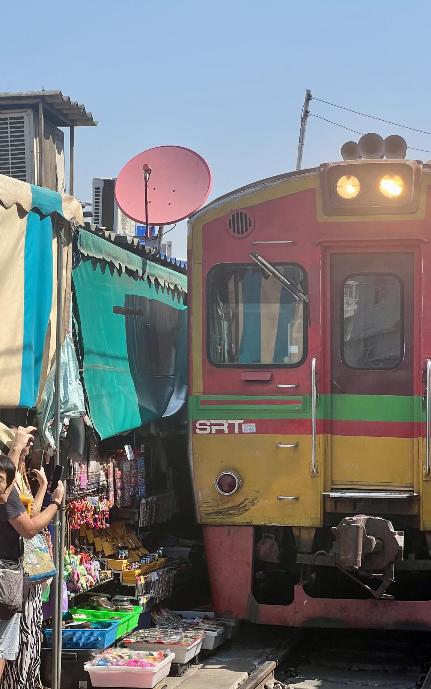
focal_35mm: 91
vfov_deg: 22.8
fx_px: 1710
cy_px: 384
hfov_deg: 14.3
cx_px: 149
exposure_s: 1/497
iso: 32
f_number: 2.8
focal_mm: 9
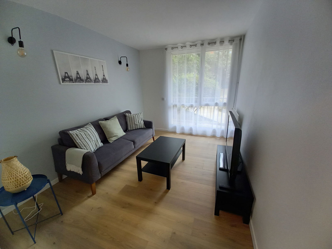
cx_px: 166
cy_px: 124
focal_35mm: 13
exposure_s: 1/50
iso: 80
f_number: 2.2
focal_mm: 1.42
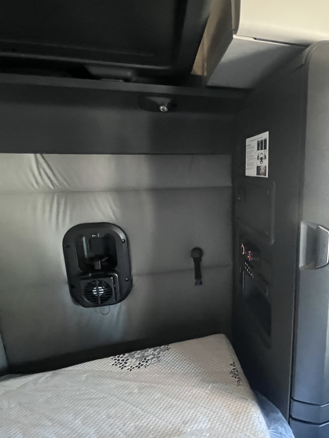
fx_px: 228
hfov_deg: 68.4
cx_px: 233
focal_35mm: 18
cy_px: 213
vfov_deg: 87.7
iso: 1000
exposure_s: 1/41
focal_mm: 1.57
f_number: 1.8
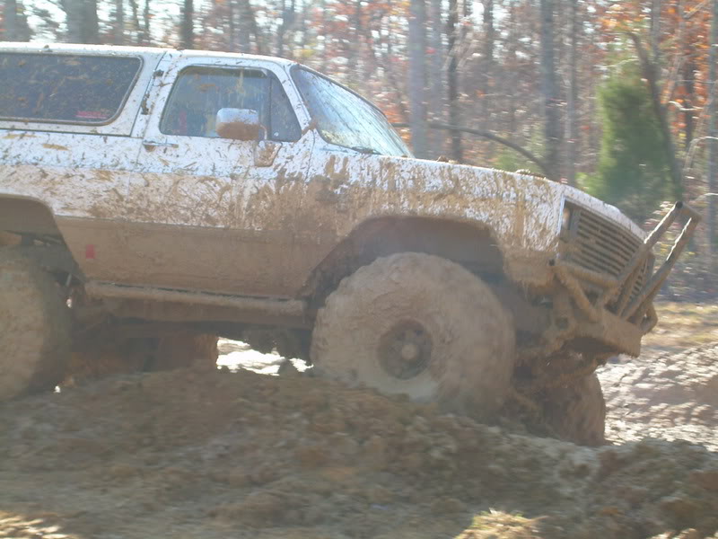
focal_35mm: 110
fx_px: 2282
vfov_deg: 13.5
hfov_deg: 17.9
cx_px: 359
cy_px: 270
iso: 50
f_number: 4.9
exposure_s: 1/77.8
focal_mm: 18.9
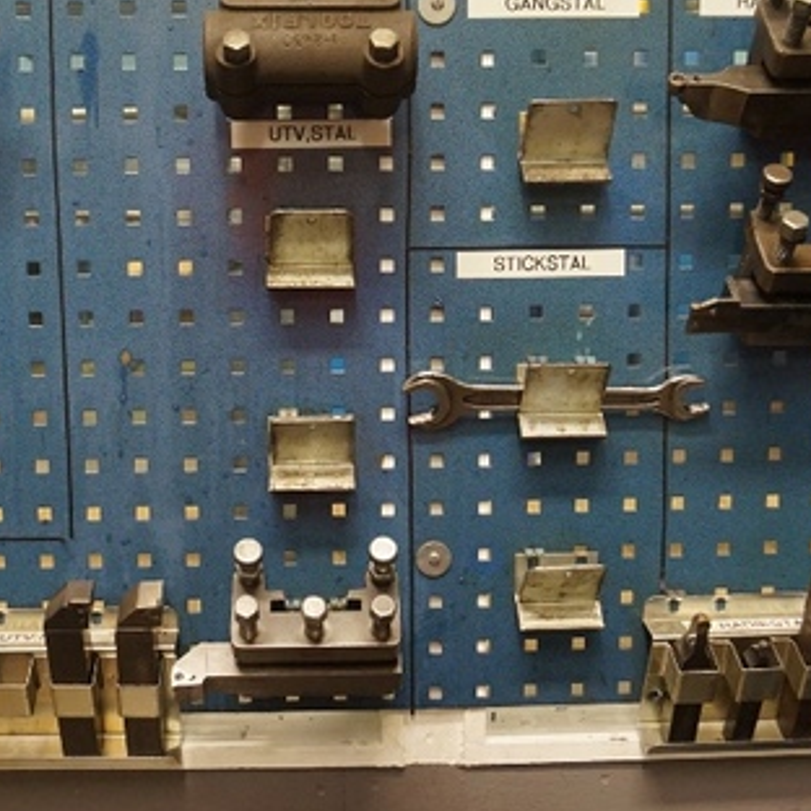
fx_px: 1246
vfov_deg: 36.0
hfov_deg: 35.9
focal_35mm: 47
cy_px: 335
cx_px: 325
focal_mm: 16
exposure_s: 1/160
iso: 1600
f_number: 3.5
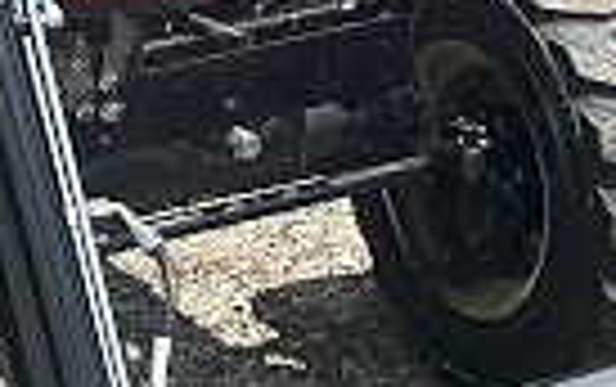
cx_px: 270
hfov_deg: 13.0
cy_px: -45
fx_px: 2706
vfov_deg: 8.1
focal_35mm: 161
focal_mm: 5.7
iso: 50
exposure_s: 1/2571
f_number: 1.5
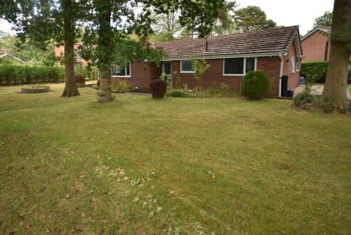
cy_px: 93
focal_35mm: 20
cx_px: 147
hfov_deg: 83.3
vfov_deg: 61.4
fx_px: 195
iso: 140
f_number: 5
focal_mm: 10
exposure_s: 1/200
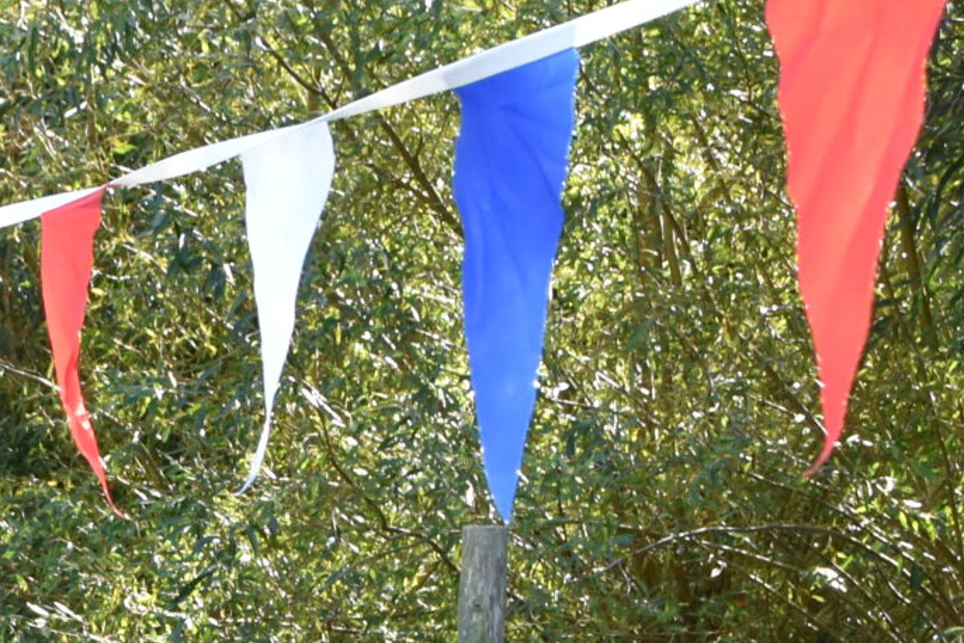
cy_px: 1152
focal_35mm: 140
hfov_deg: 14.0
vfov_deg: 9.4
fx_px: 3747
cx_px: -354
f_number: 7.1
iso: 400
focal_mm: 25
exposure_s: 1/200
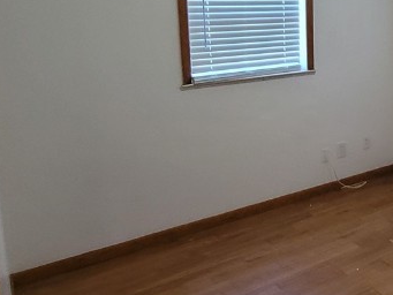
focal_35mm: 39
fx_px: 443
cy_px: 66
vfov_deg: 35.8
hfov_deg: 42.1
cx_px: 384
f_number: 2.2
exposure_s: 1/30
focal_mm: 2.2
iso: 400
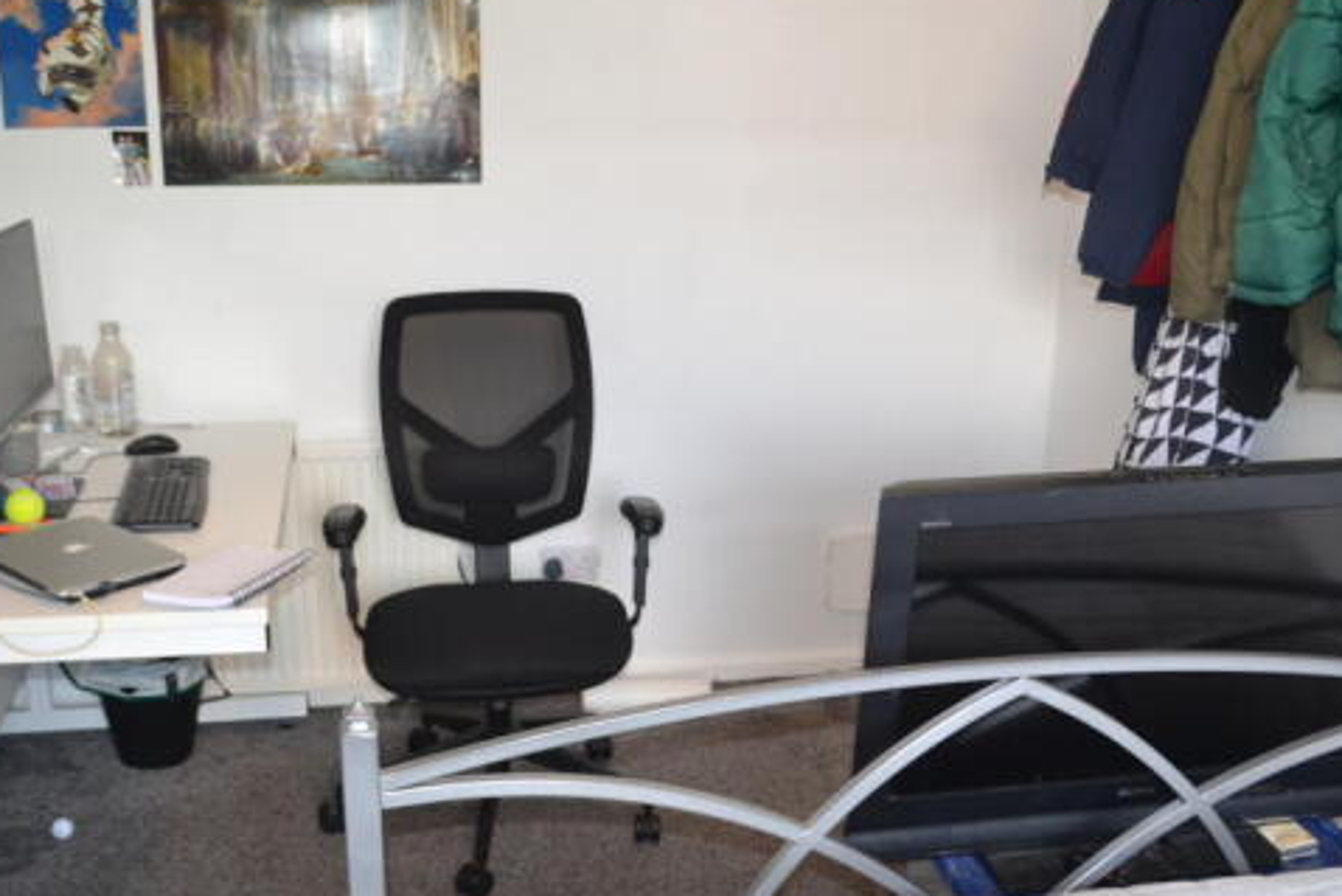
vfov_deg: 35.9
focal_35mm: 37
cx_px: 613
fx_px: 1380
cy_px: 507
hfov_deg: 51.8
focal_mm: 18
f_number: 3.5
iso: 1000
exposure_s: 1/60
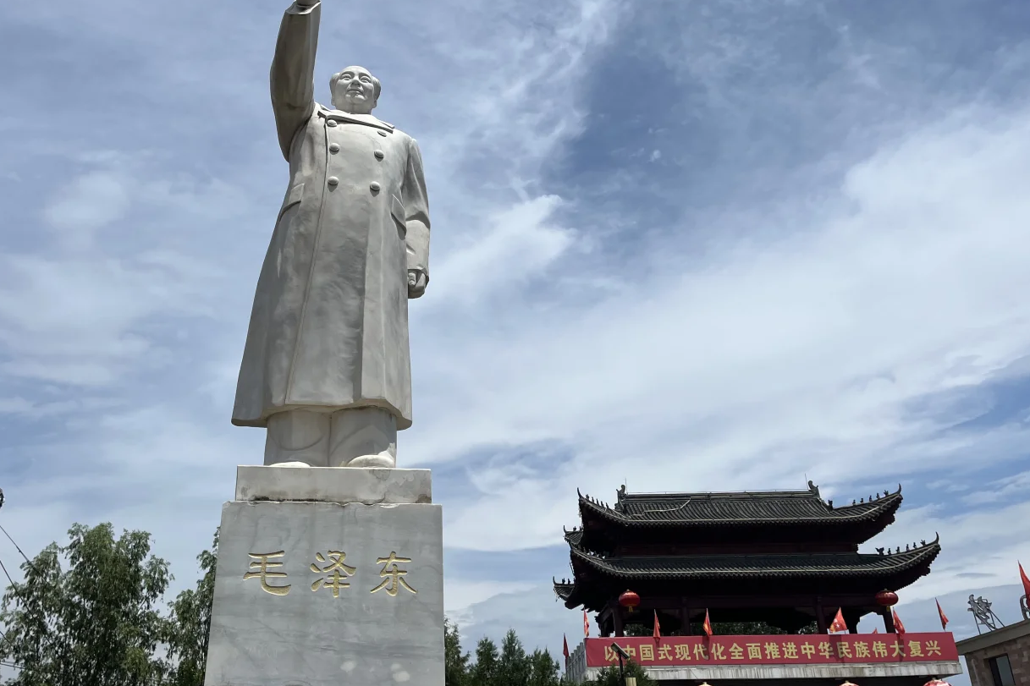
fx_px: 915
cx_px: 454
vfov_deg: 41.0
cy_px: 299
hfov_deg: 58.6
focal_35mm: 32
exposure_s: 1/10870
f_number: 1.6
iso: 50
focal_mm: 5.1
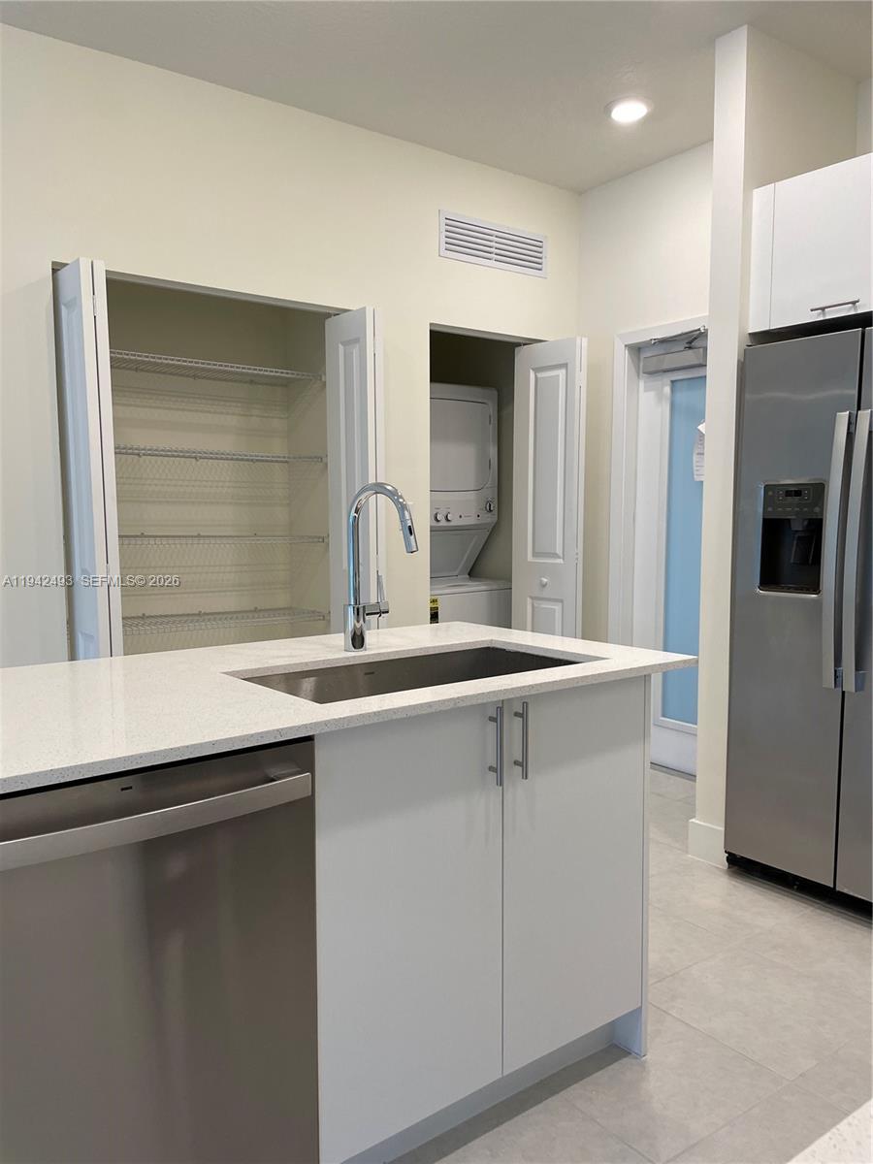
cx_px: 436
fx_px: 874
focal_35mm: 26
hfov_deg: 53.1
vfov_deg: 67.3
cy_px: 582
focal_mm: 4.2
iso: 80
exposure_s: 1/120
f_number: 1.6
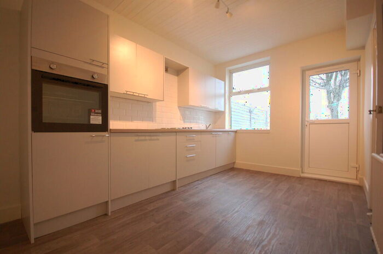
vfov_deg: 77.1
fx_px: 159
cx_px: 192
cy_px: 127
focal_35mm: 15
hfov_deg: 100.5
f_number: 4
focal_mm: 10
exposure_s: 1/40
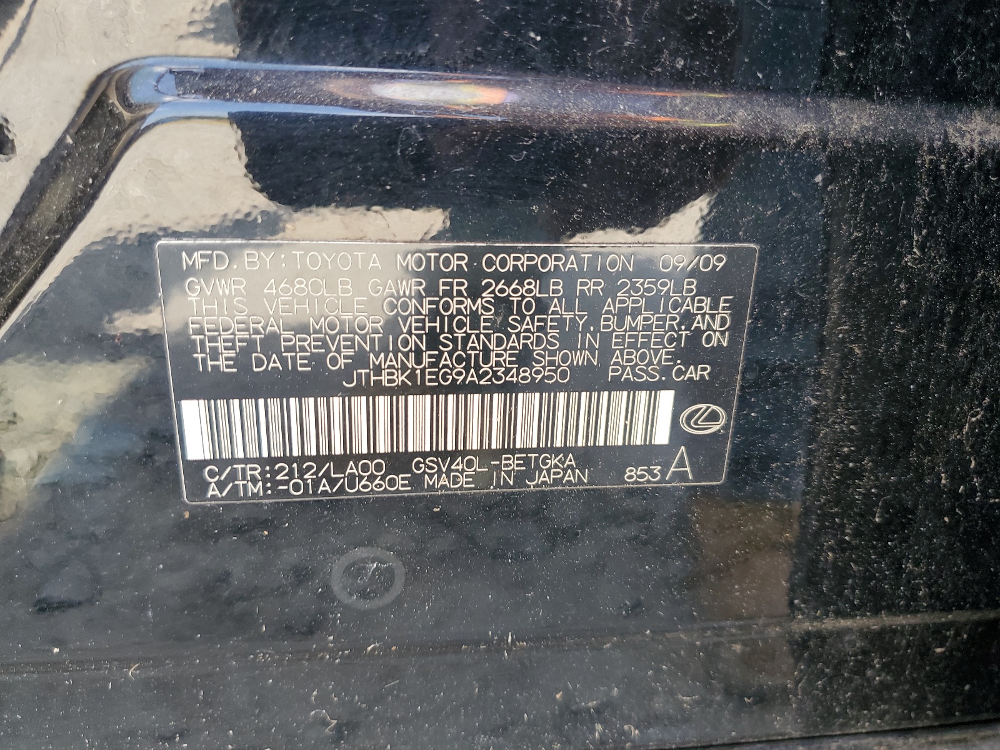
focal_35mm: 26
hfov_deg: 67.3
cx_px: 500
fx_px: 751
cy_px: 375
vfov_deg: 53.1
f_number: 1.5
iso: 57
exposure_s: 1/120
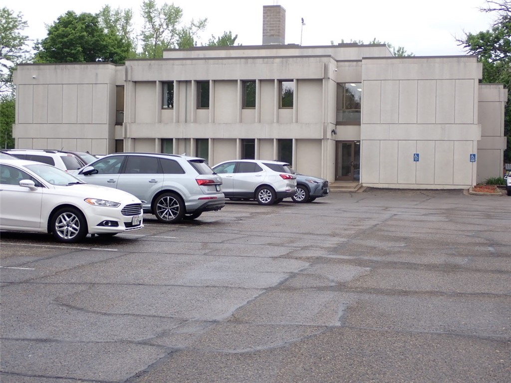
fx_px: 856
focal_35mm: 58
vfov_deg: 25.2
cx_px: 256
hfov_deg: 33.2
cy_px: 192
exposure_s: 1/125
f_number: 3.5
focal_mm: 10.35
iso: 125
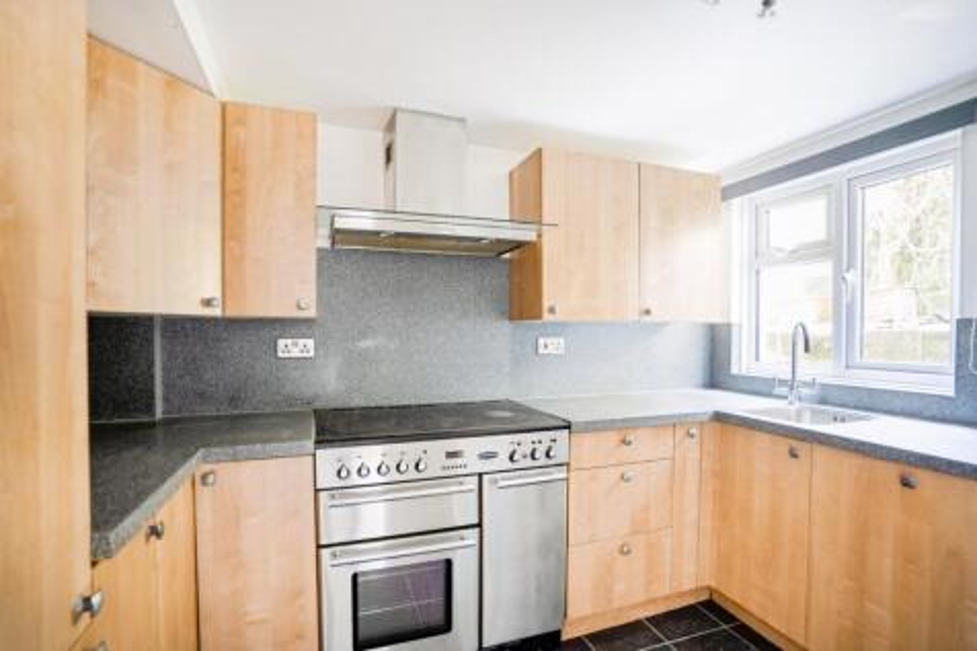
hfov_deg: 96.8
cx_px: 488
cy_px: 326
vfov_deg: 73.7
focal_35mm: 16
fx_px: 434
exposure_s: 1/1.67
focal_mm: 16
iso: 100
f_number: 4
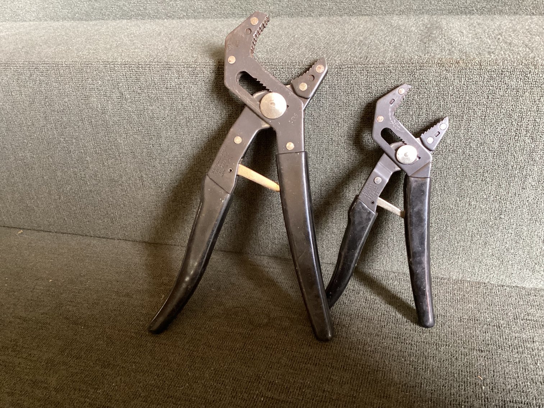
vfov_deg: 45.4
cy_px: 204
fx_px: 487
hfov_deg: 58.3
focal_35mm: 31
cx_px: 272
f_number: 2.4
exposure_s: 1/50
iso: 400
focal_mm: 3.3
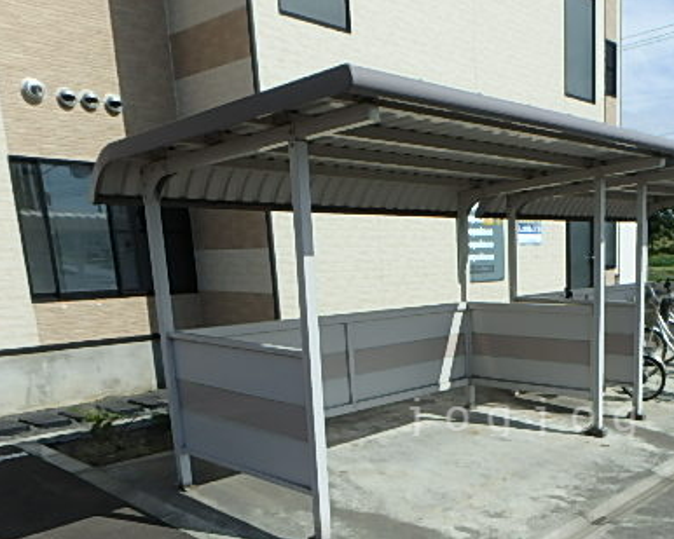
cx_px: 526
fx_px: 678
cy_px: 415
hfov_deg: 50.1
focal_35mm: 34
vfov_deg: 41.8
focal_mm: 3.7
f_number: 6
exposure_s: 1/800
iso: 125
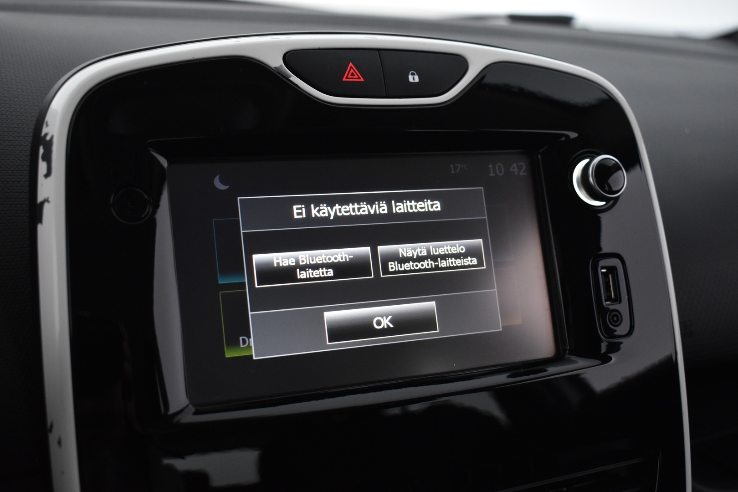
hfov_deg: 46.4
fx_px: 861
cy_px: 246
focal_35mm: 42
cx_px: 369
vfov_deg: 31.9
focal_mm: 28
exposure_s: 1/50
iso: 1600
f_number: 4.2
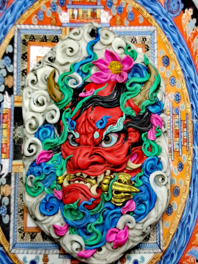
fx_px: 465
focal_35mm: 61
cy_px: 132
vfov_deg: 31.7
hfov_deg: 24.0
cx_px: 99
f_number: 1.4
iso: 200
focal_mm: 4.66
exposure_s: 1/60
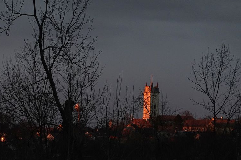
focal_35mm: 265
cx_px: 110
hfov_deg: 7.8
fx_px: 1774
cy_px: 76
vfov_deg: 5.2
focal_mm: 72
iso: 1000
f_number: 4.5
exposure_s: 1/200
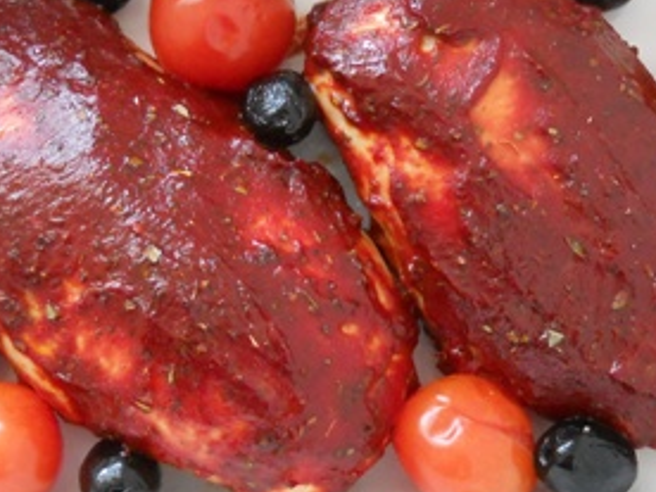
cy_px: 219
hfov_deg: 22.0
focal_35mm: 89
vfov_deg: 16.6
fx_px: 1687
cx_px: 376
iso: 400
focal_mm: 6.72
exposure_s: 1/50
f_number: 3.1
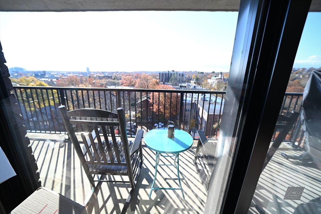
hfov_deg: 104.3
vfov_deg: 81.1
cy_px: 107
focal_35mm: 14
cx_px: 160
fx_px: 125
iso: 100
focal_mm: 14
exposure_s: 1/125
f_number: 4.5
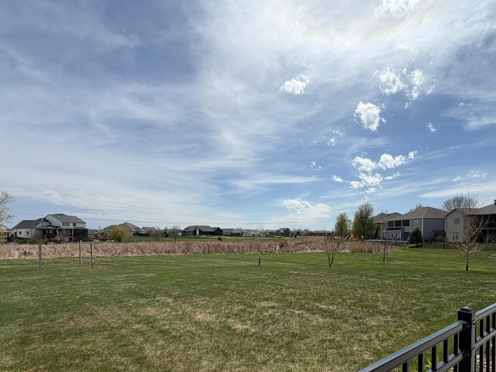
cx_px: 269
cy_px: 246
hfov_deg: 84.5
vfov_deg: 66.9
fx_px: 272
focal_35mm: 19
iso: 20
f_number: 2.2
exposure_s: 1/1656
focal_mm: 2.22
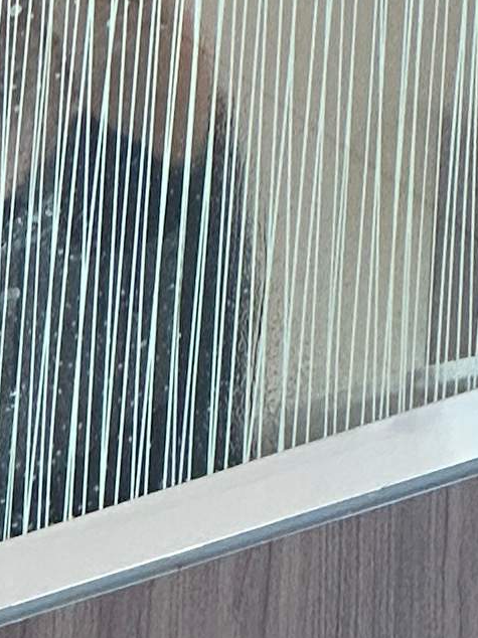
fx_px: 9028
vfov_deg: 4.0
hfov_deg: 3.0
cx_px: -341
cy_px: 1198
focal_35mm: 490
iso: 200
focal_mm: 9
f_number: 2.8
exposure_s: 1/150
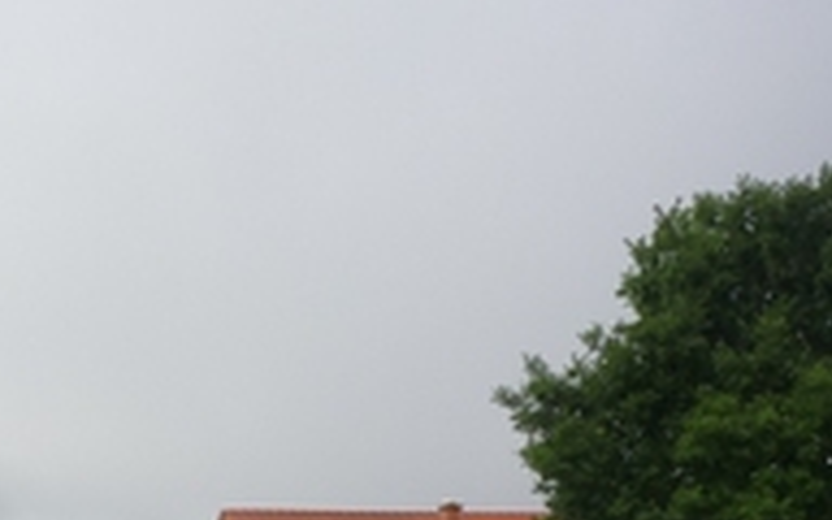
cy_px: 637
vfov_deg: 14.8
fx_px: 1927
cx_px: -52
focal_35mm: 85
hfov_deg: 23.1
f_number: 5.6
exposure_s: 1/400
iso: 100
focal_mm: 5.2
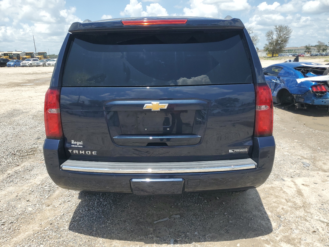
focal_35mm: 26
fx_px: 247
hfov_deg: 67.3
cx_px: 164
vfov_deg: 53.1
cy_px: 124
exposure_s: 1/2500
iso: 50
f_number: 1.5
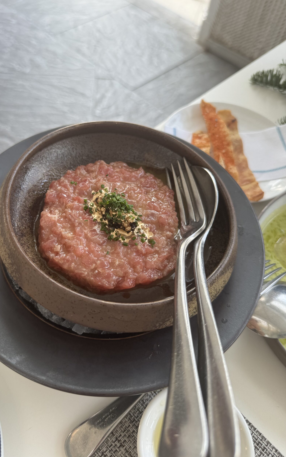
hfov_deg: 47.3
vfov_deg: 70.4
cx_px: 113
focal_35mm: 26
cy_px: 225
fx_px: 324
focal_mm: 6.86
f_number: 1.78
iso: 64
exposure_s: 1/121
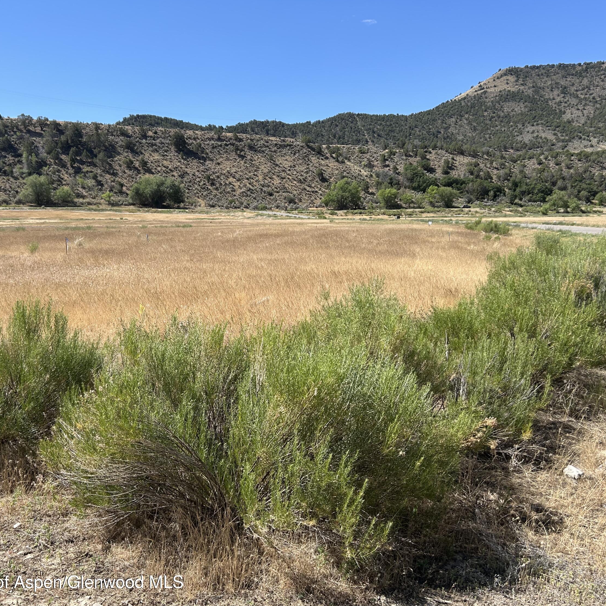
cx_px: 276
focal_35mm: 31
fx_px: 614
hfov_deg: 52.5
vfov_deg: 52.5
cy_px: 304
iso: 50
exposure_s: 1/3165
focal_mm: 5.7
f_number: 1.5
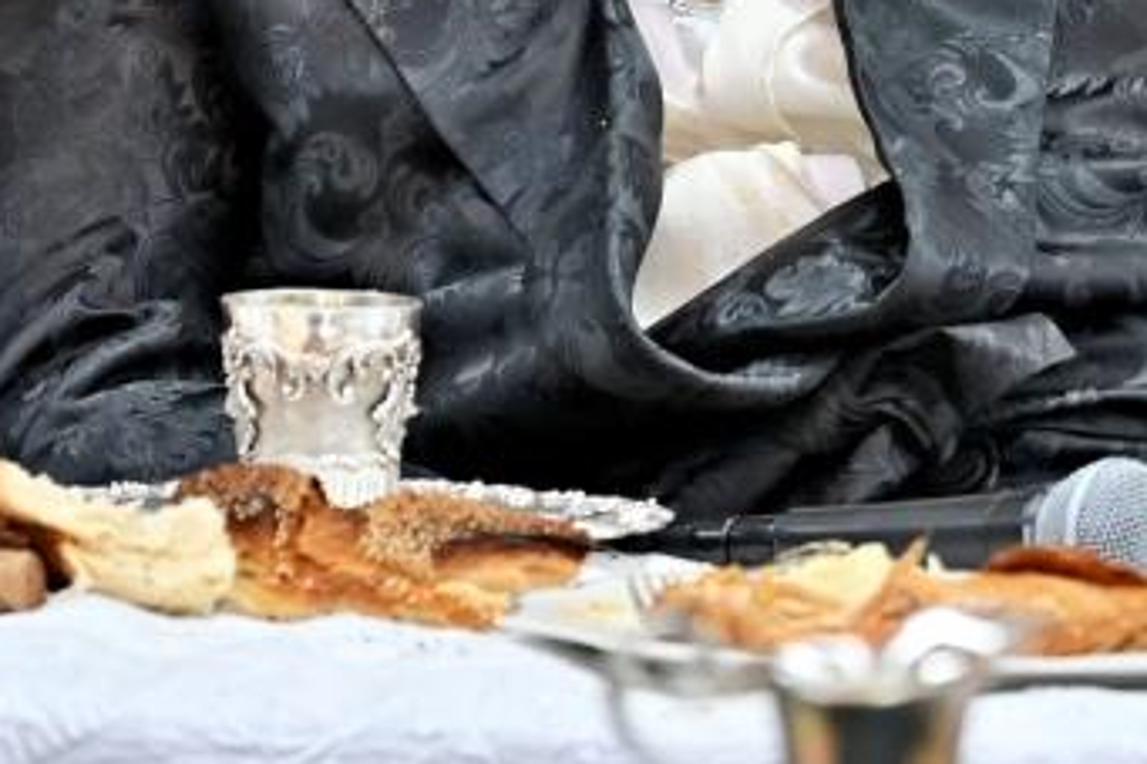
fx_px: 15030
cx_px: 182
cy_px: -229
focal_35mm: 472
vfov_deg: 2.9
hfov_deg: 4.4
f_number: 4
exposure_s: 1/160
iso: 500
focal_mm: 105
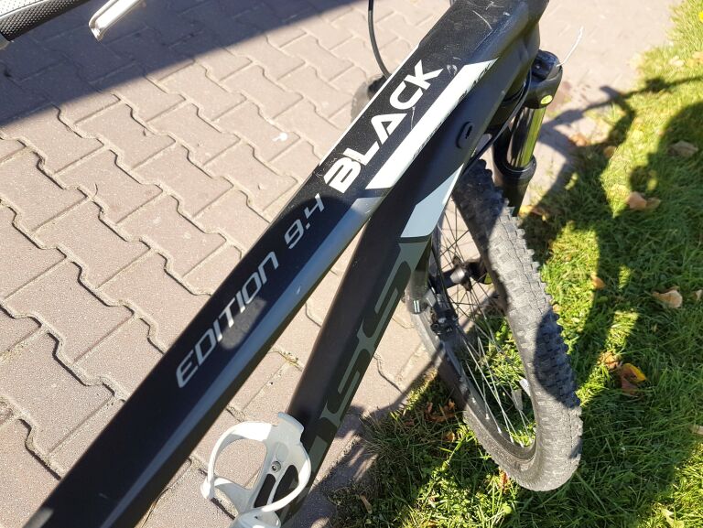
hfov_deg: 67.3
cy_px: 264
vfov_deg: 53.1
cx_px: 352
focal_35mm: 26
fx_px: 528
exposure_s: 1/820
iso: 40
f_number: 1.7
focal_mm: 4.2
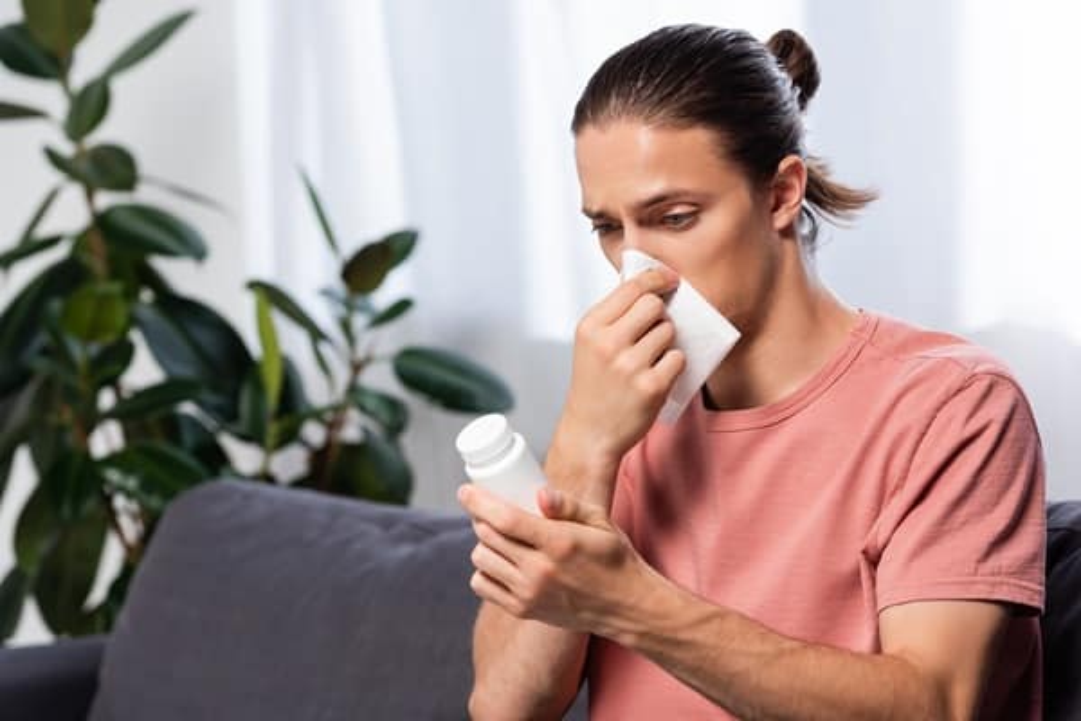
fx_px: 3483
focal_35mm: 116
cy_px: 360
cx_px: 540
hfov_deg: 17.6
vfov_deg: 11.8
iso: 125
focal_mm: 116
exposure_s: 1/160
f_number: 5
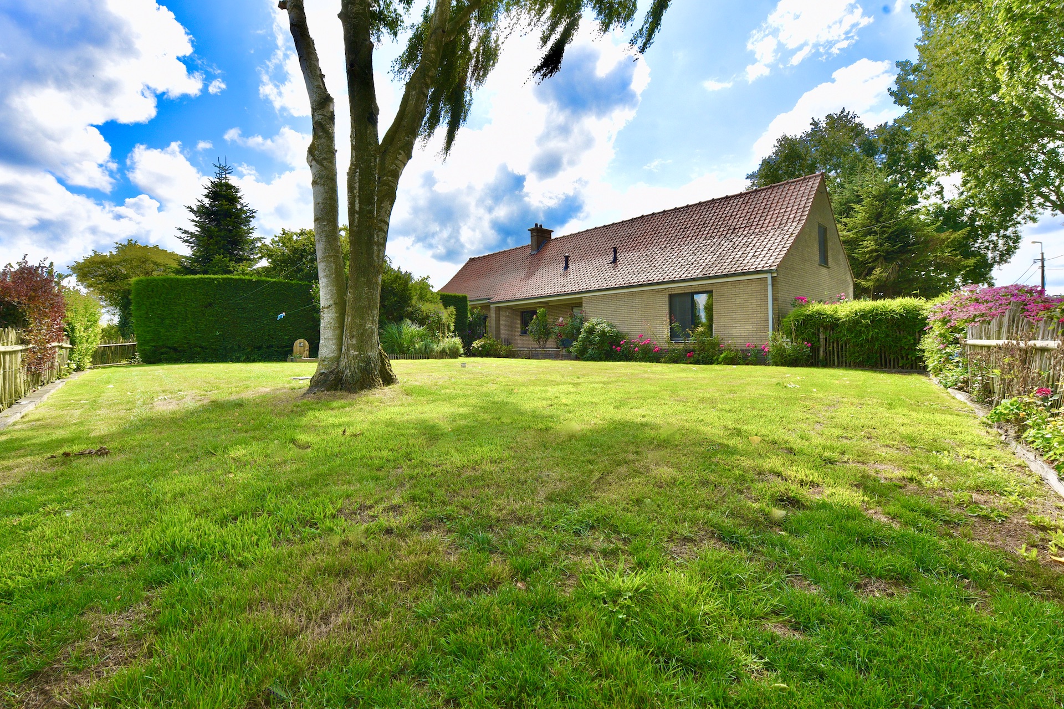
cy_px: 354
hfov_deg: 104.3
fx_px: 414
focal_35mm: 14
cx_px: 532
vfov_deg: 81.2
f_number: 9
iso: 200
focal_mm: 14
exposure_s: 1/320
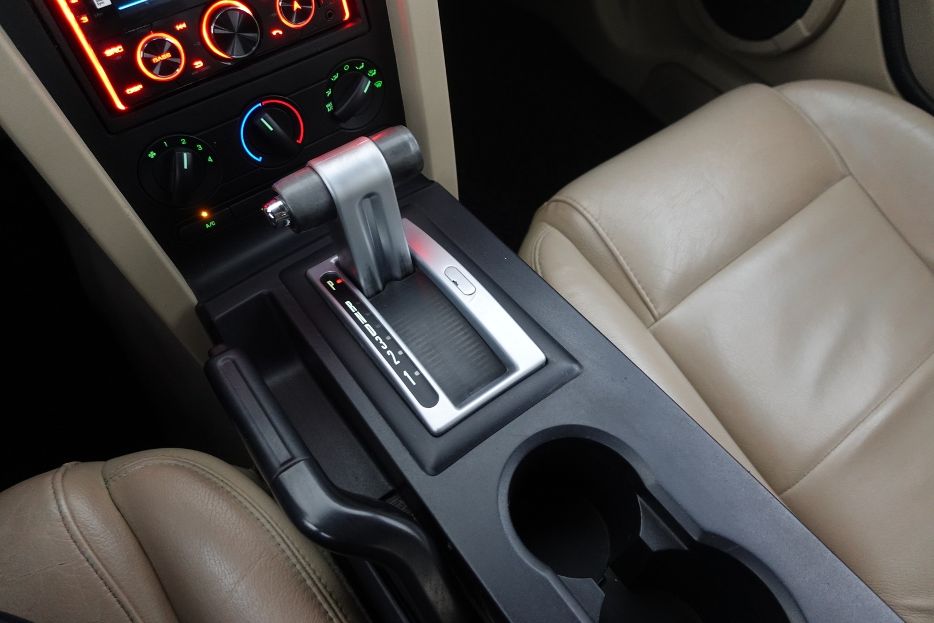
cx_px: 467
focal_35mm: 24
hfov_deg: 73.7
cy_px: 312
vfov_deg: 53.1
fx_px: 623
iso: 800
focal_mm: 9.4
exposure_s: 1/15
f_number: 1.8
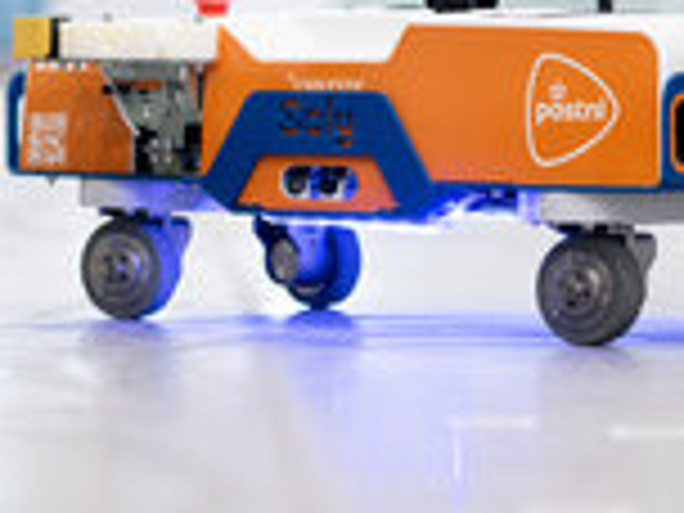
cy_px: 43
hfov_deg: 9.2
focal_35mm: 215
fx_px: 4248
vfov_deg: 6.9
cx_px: 315
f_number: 2.2
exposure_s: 1/200
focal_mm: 85
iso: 1000
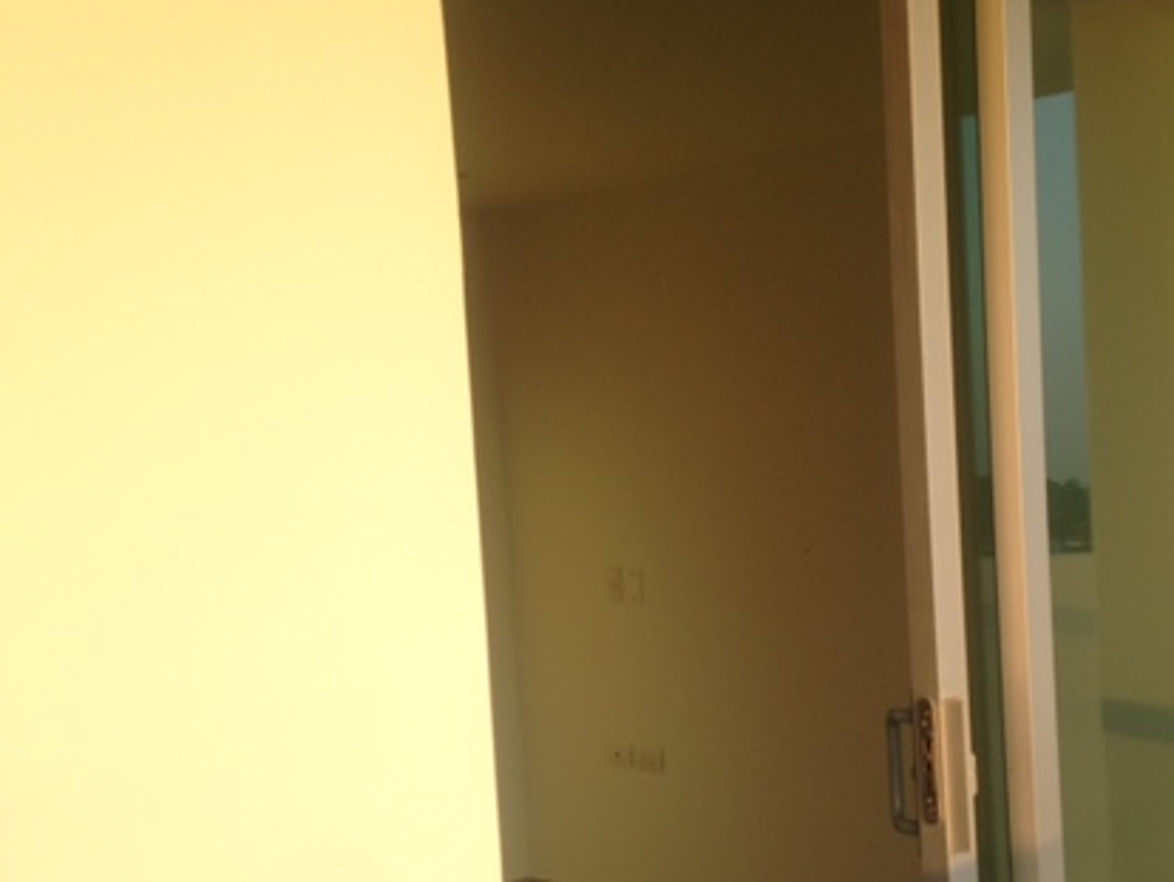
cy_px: 613
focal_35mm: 51
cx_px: 768
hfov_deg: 37.1
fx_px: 1731
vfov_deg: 28.3
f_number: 2.4
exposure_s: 1/467
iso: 50
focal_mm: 4.12
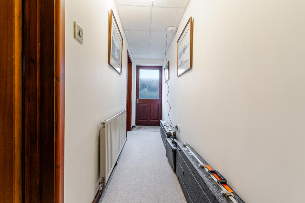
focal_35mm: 14
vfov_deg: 81.3
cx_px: 152
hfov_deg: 104.2
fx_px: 119
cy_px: 102
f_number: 8
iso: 320
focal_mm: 14
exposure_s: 1/20
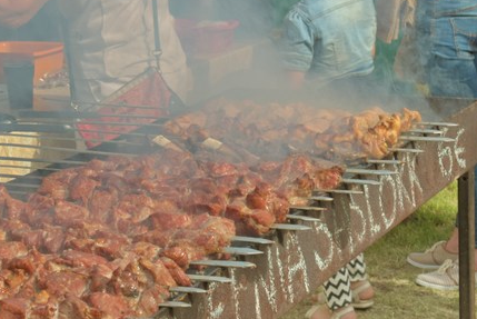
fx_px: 1631
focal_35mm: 123
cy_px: 162
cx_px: 199
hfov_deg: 16.6
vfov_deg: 11.2
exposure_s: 1/80
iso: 100
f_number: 9
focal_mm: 44
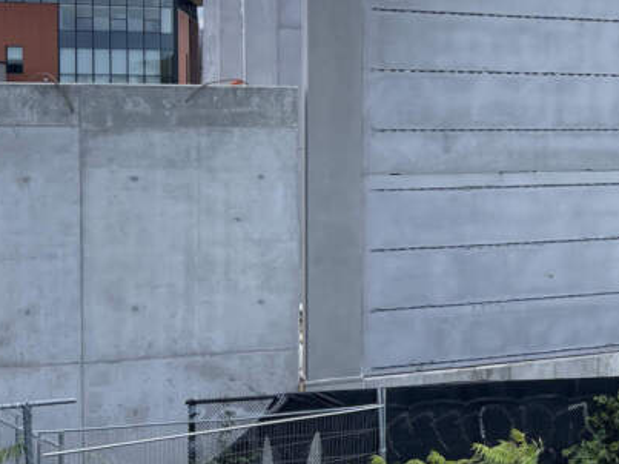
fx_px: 1108
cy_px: 132
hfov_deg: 27.4
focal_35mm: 62
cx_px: 746
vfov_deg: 23.5
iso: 32
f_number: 1.6
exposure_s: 1/2597
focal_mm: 5.1
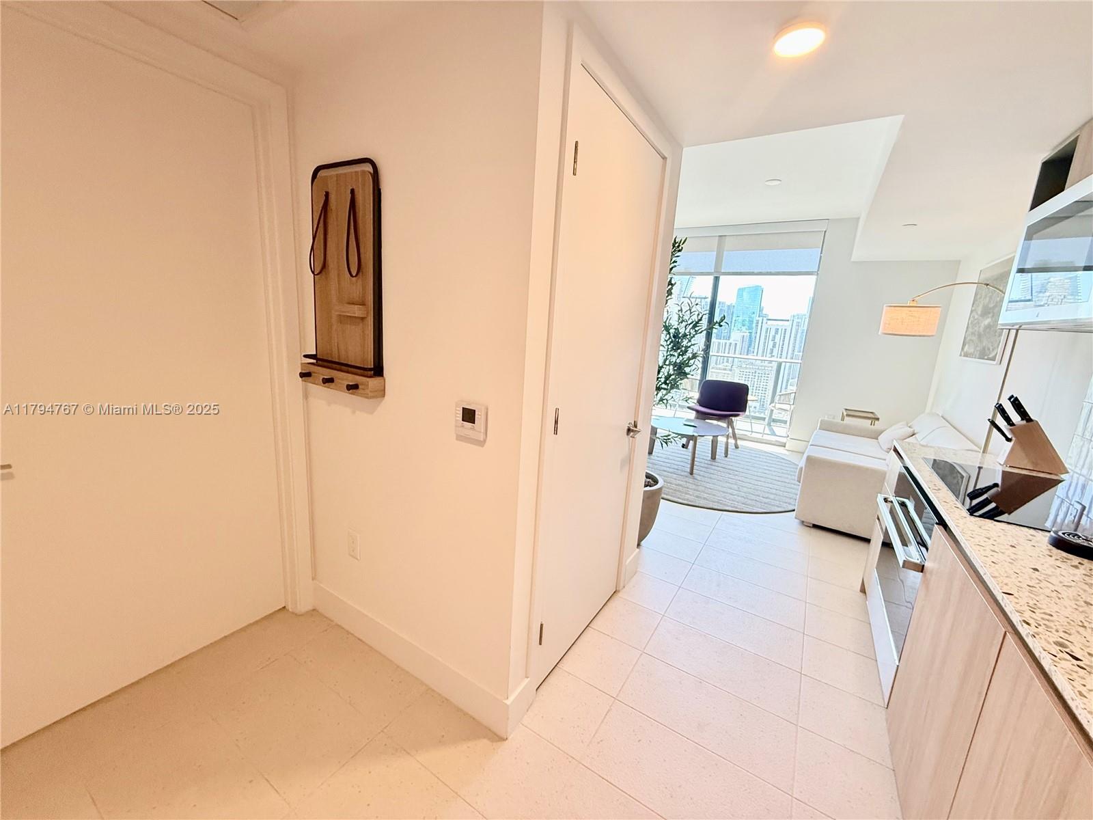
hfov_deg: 102.1
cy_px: 410
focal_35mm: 14
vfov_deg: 85.7
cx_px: 546
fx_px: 442
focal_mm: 2.22
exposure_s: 1/120
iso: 320
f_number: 2.2
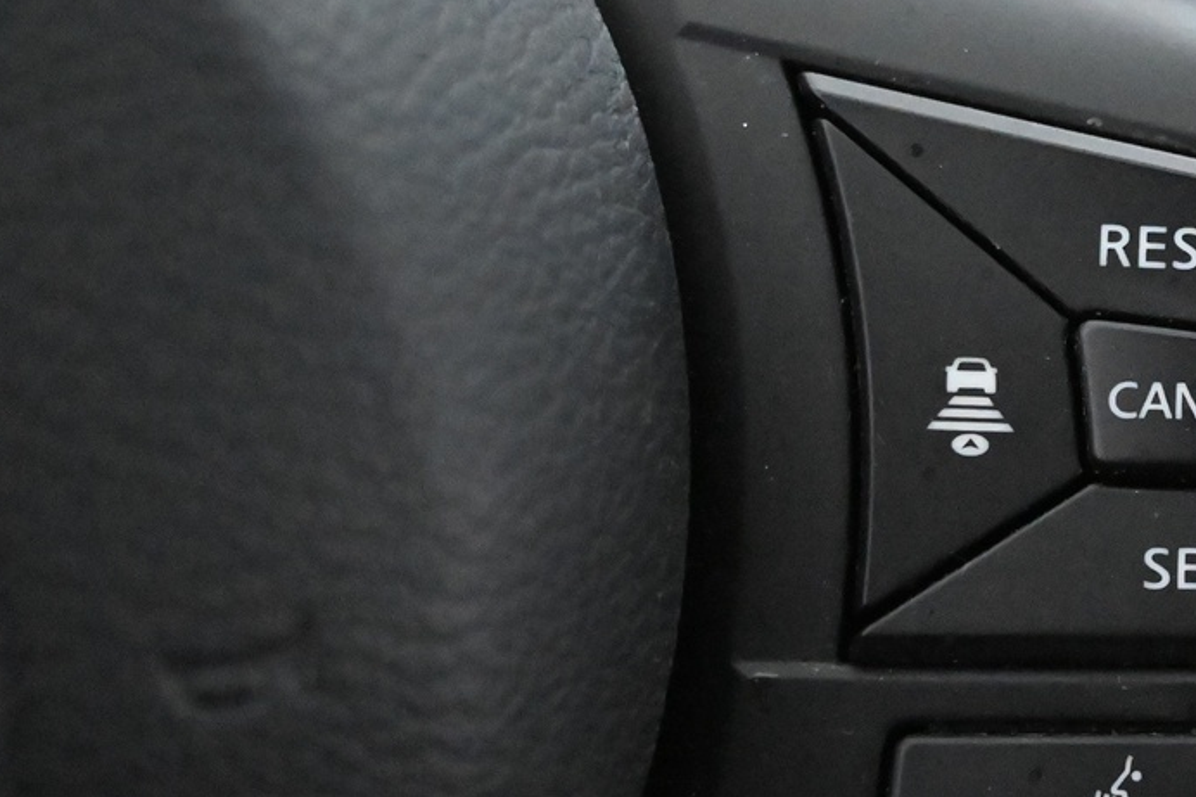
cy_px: 408
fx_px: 3208
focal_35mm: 97
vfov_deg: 14.2
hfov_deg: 20.5
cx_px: 1182
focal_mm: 27.5
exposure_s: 1/40
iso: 12800
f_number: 4.5
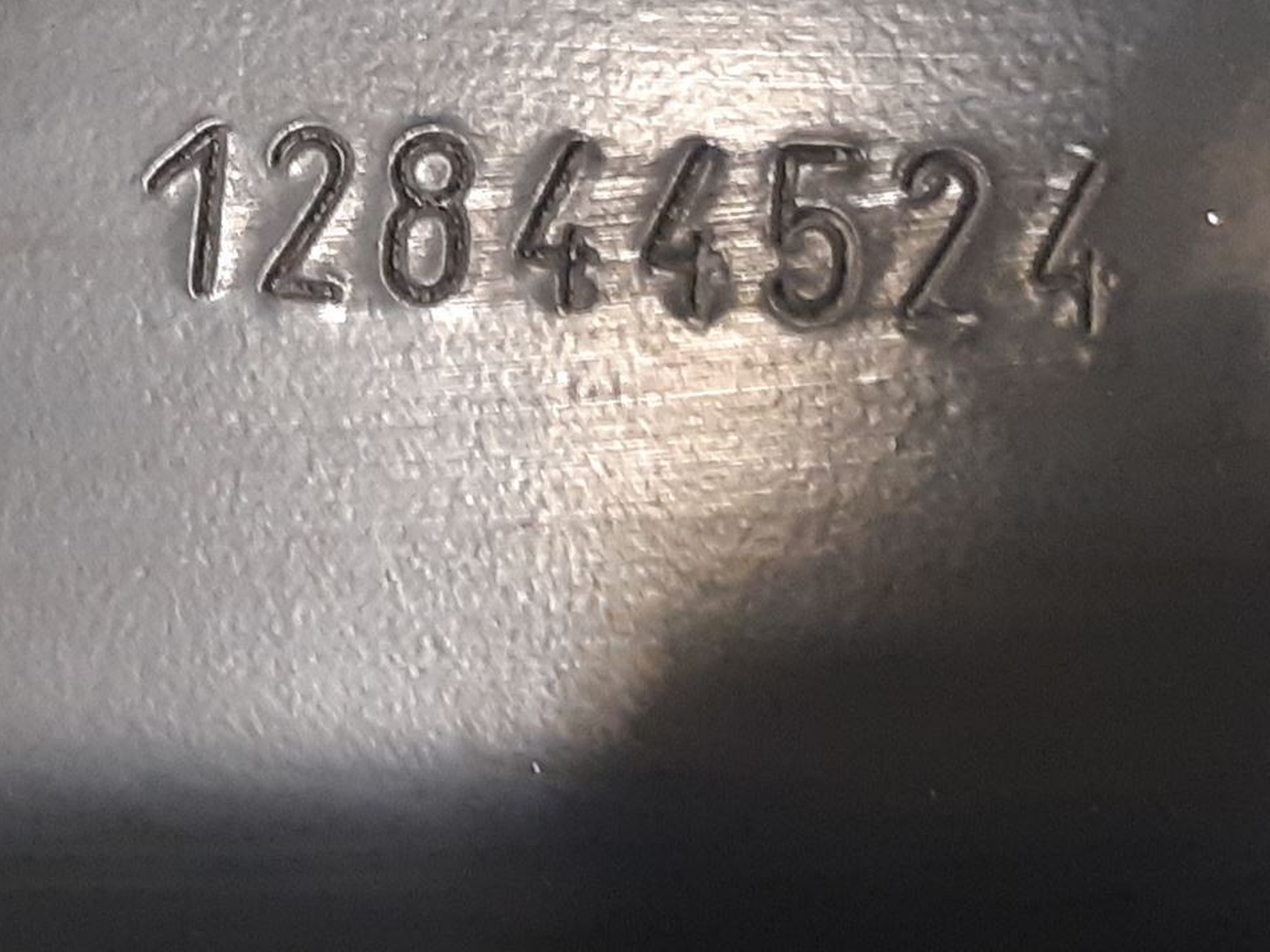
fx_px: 2054
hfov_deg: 33.6
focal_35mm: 56
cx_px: 312
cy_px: 300
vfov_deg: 25.9
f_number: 1.7
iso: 250
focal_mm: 3.93
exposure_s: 1/33
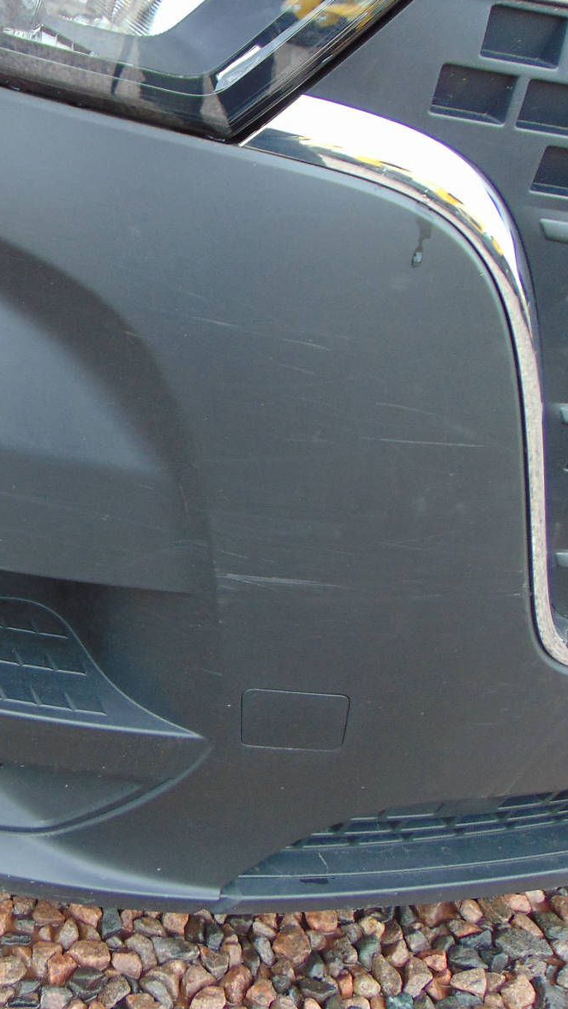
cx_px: -44
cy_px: 496
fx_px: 990
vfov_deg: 54.0
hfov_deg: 29.2
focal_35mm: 37
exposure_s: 1/40
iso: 80
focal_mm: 4.5
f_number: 3
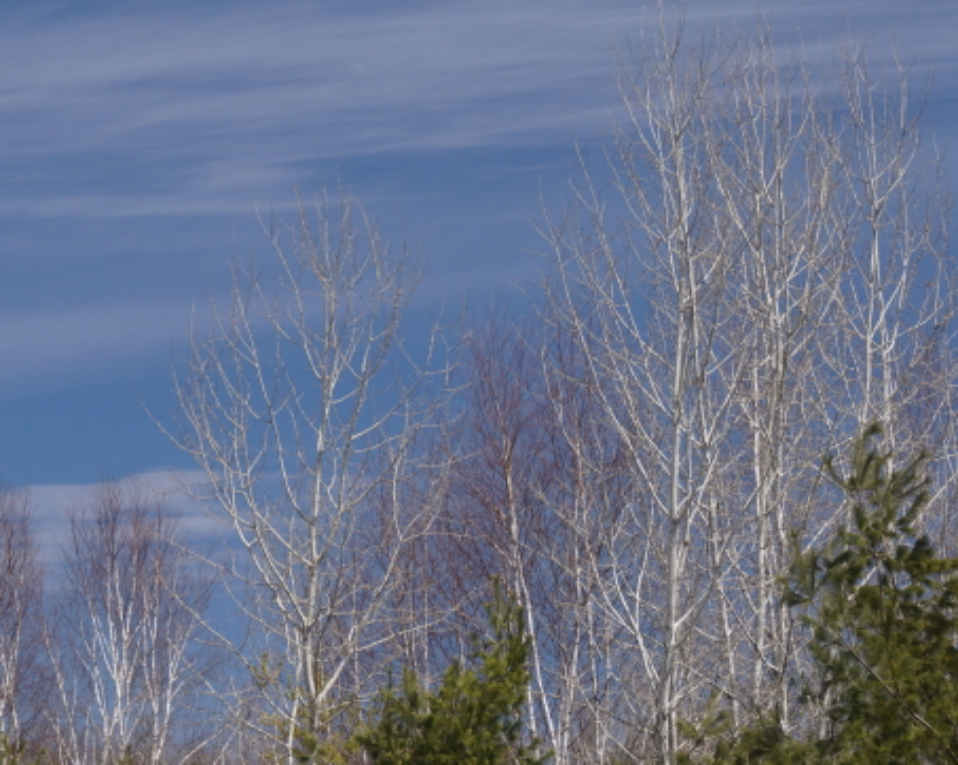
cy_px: 292
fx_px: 4847
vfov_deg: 9.0
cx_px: 364
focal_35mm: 171
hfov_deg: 11.3
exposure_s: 1/160
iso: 100
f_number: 6.3
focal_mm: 55
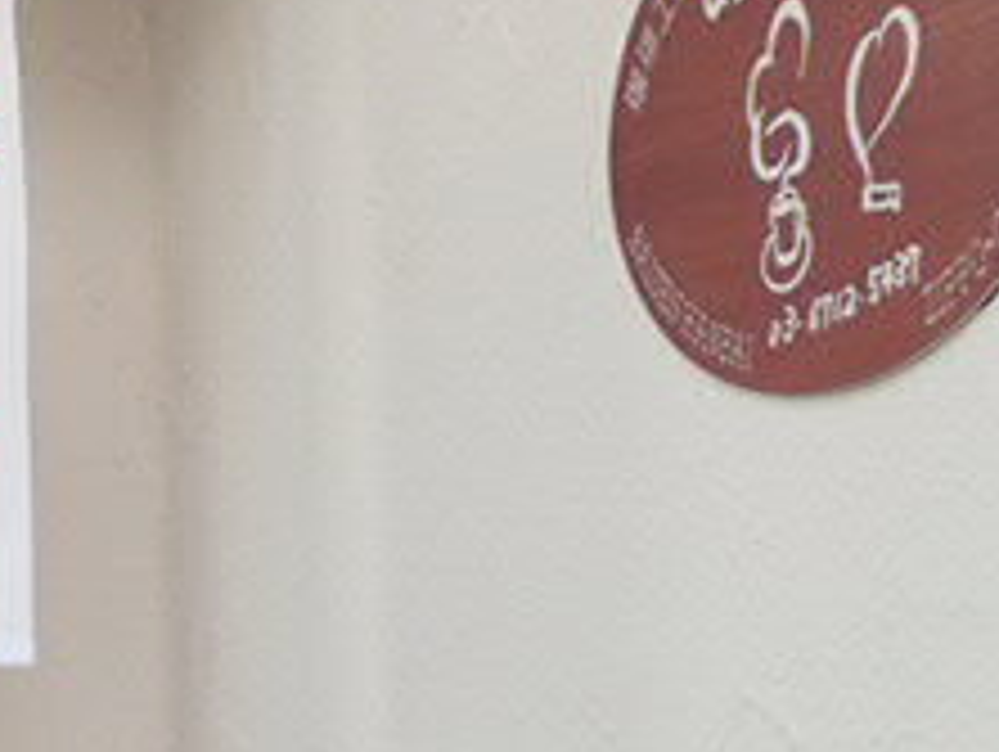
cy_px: 5
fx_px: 4738
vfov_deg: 9.0
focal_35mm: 164
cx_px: -428
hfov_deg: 11.6
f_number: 3.5
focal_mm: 10.29
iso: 125
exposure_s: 1/100
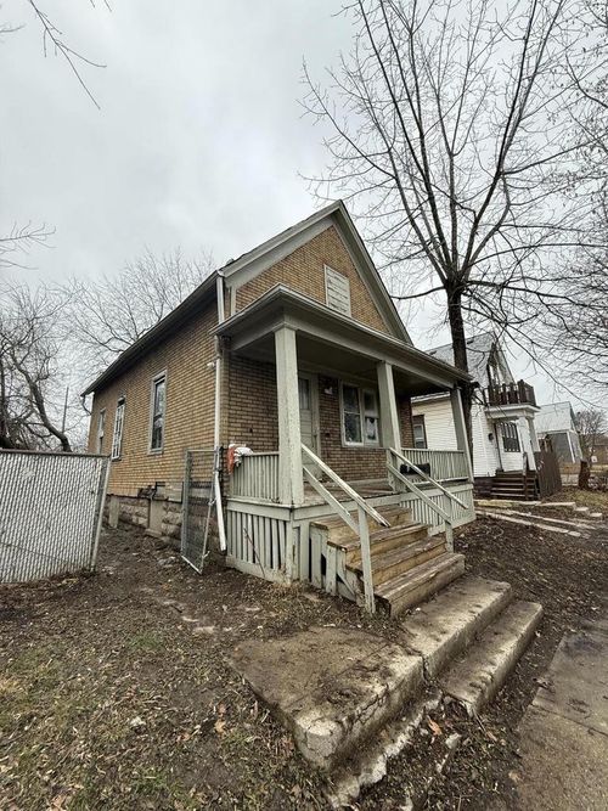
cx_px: 304
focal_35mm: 14
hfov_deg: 85.7
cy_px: 406
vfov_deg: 102.1
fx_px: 328
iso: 64
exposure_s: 1/602
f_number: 2.2
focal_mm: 2.22
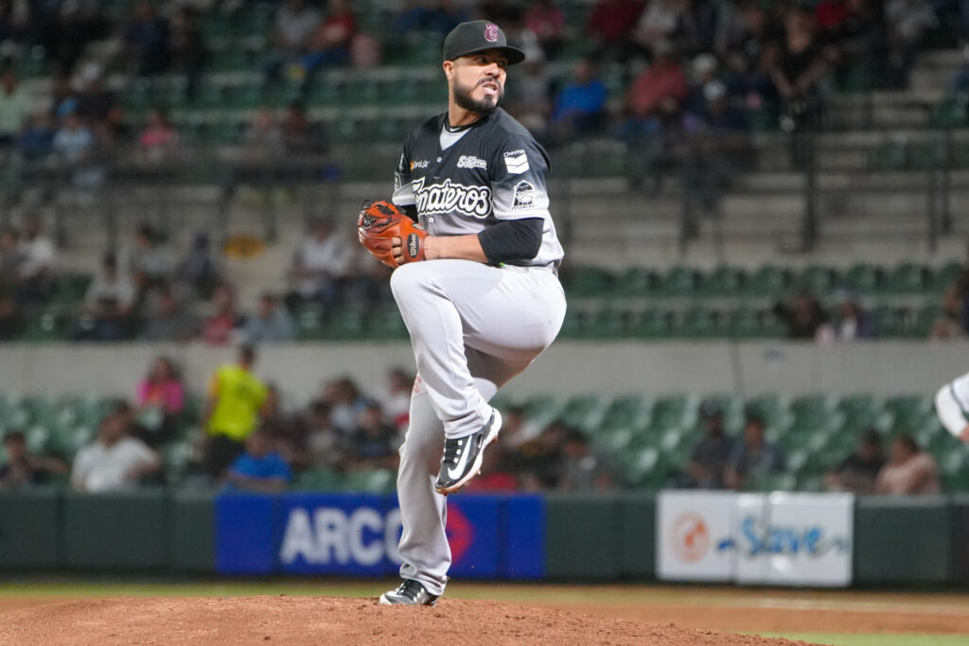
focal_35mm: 200
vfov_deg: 6.9
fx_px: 5384
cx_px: 484
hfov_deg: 10.3
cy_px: 323
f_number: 2.8
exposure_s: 1/1600
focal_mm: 200
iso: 6400
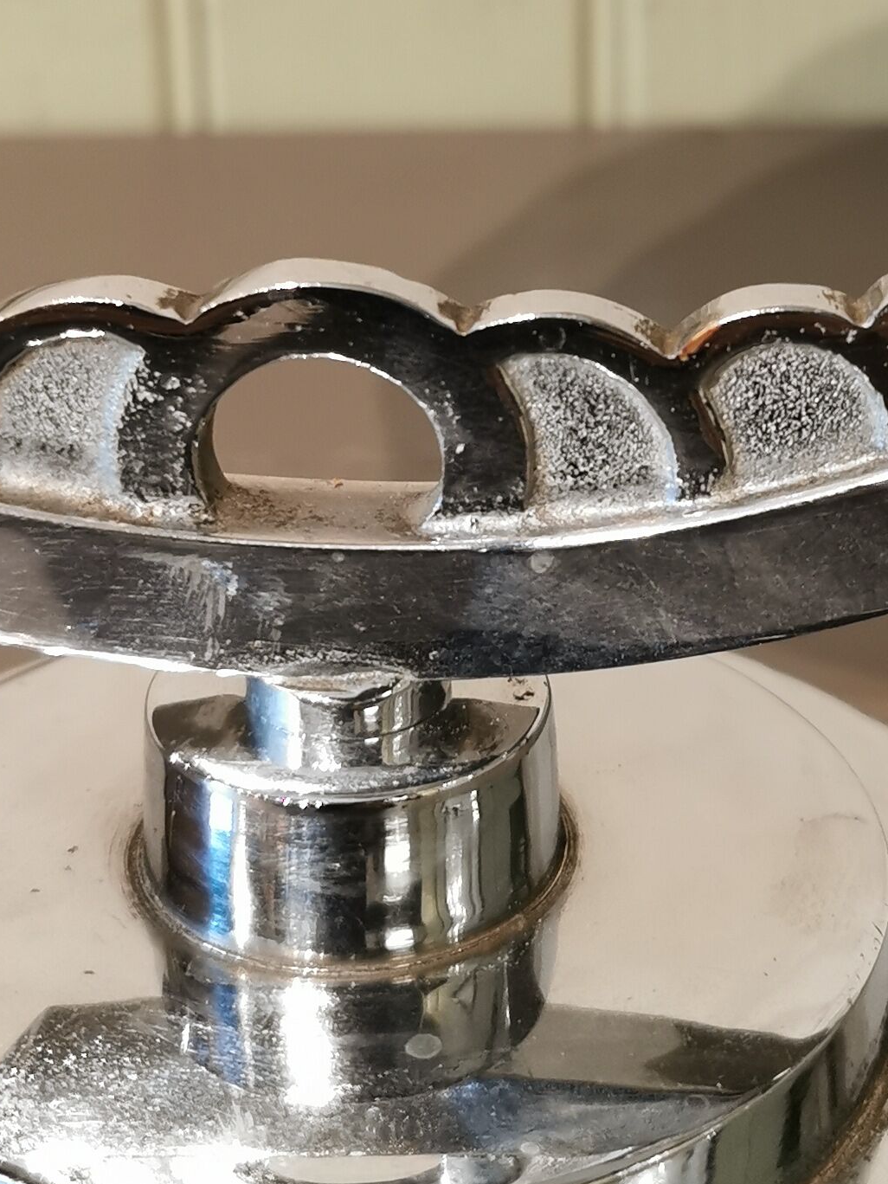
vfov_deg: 26.4
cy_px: 207
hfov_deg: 20.3
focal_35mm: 72
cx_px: 618
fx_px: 2463
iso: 320
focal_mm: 5.56
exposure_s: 1/50
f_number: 1.6
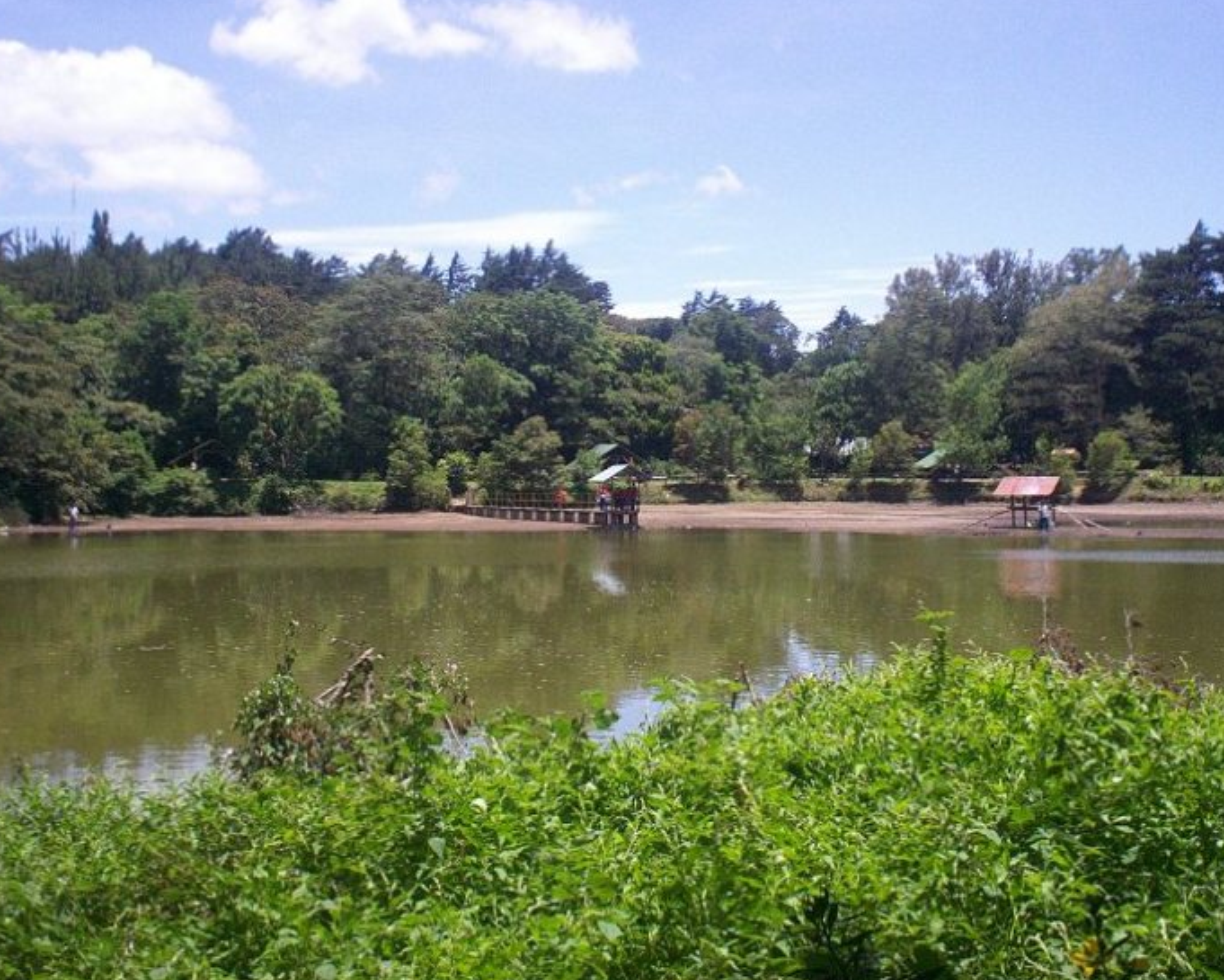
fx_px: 1920
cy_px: 307
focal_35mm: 53
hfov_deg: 35.3
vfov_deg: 28.4
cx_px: 641
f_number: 4.5
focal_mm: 6
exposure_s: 1/444
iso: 100
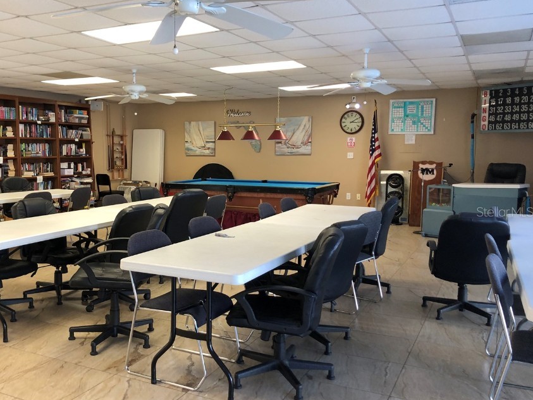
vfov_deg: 41.8
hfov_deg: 53.6
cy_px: 211
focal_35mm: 34
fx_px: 523
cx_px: 212
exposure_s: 1/30
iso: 40
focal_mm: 3.99
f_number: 1.8
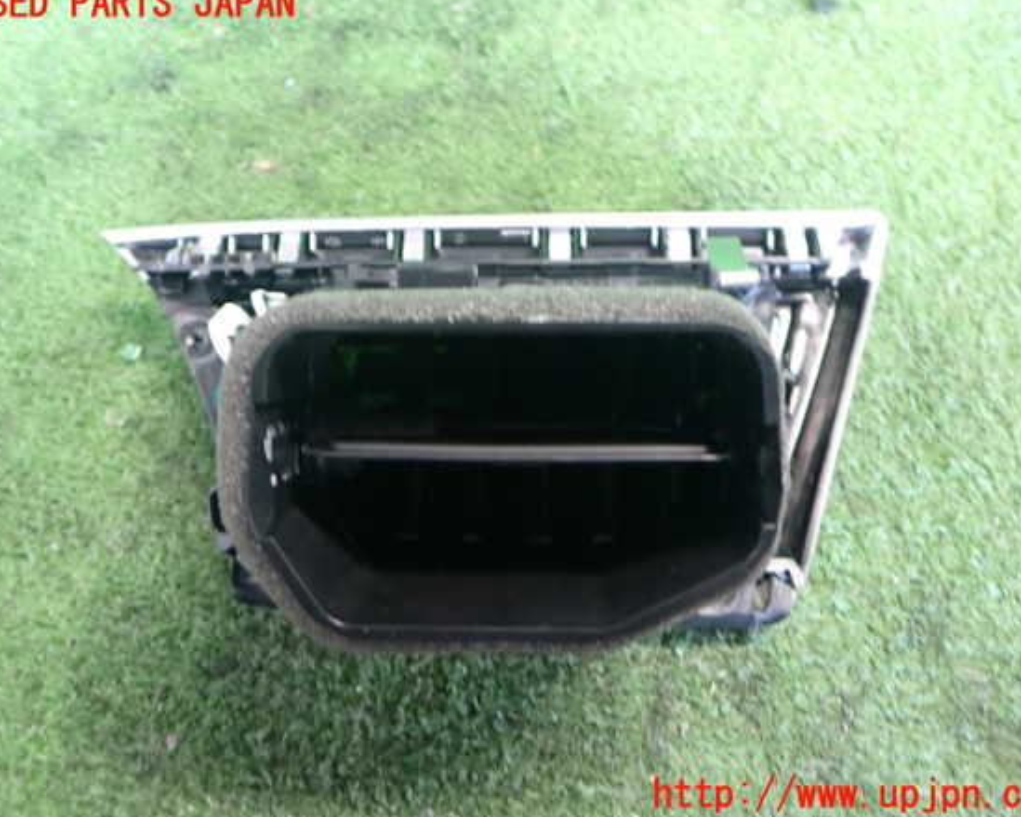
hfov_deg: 55.7
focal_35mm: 32
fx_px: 967
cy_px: 400
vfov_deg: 45.8
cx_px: 515
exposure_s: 1/25
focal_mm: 5.4
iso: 800
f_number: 2.3
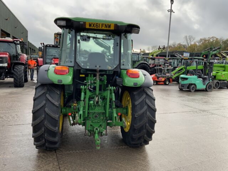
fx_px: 191
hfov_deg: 61.7
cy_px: 86
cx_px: 114
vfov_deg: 48.2
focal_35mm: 29
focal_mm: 3
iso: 16
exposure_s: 1/792
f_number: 1.8
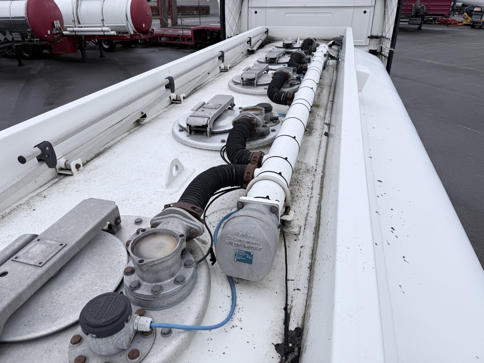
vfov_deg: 56.8
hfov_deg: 71.6
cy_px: 182
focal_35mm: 24
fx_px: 336
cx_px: 242
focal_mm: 6.76
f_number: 1.78
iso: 80
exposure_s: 1/637
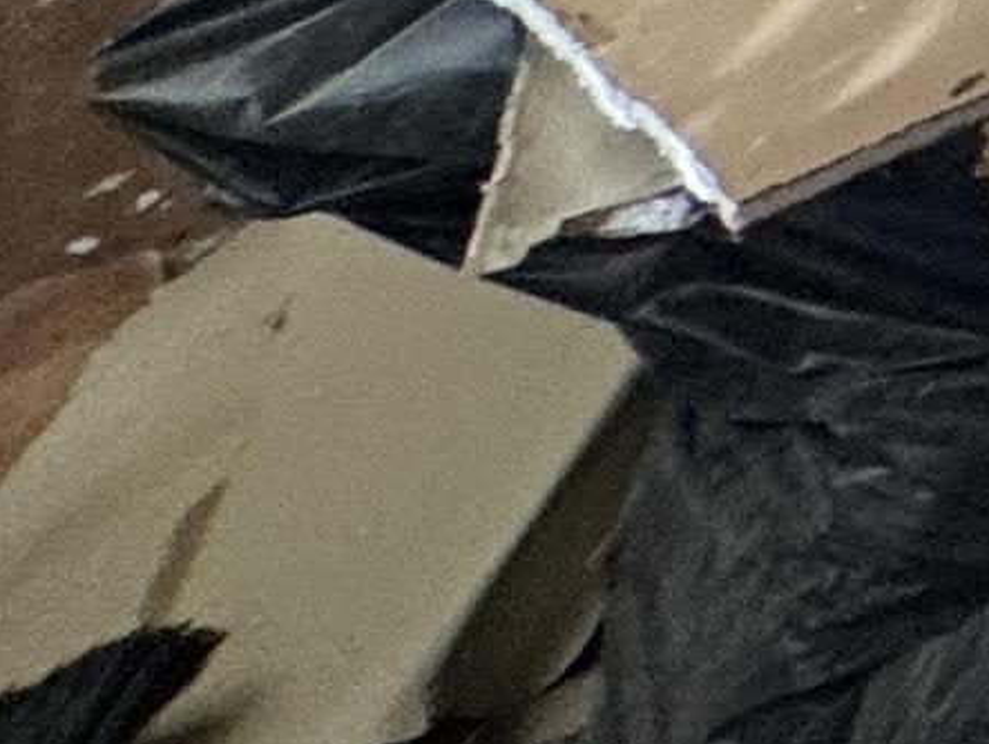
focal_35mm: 97
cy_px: -1781
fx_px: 2774
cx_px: 3422
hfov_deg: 9.7
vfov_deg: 9.6
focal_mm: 2.22
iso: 125
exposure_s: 1/99
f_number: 2.2
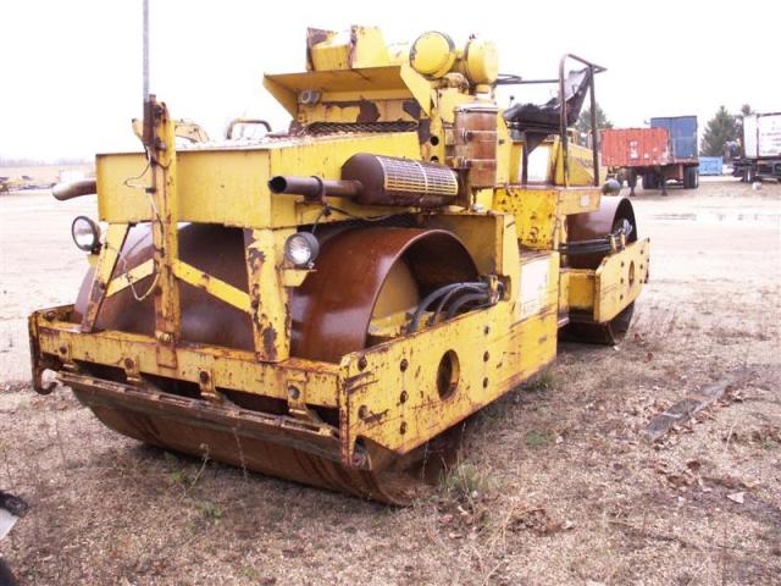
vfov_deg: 40.7
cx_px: 390
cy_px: 293
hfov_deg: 52.6
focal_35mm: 35
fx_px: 790
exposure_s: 1/40
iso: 80
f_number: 2.8
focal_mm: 5.86
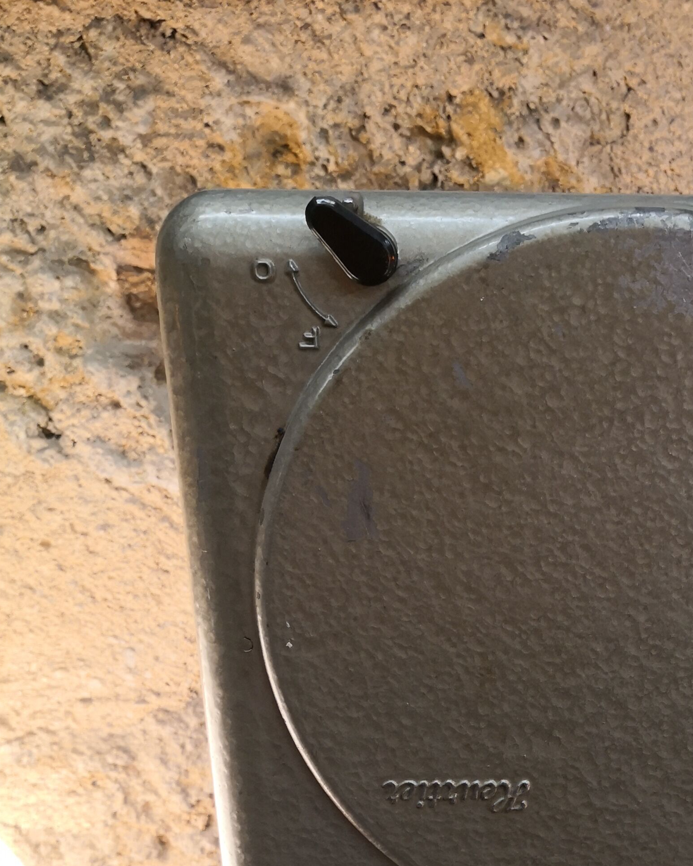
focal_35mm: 54
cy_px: 807
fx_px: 1385
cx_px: 630
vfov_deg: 32.7
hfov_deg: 27.1
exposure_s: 1/50
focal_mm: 3.95
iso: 80
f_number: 1.6
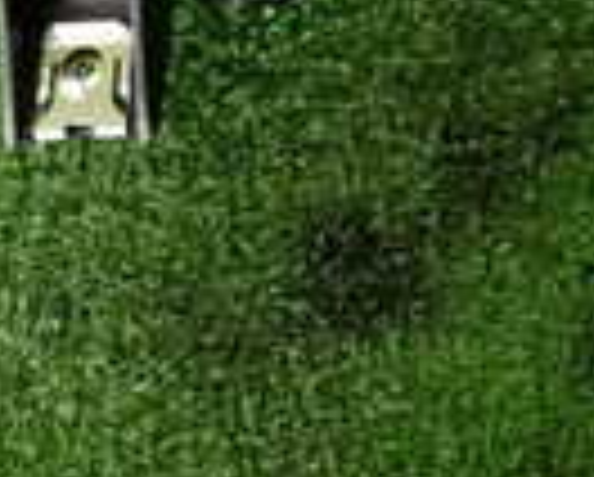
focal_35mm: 111
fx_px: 1954
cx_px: 828
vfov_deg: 12.5
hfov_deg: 16.1
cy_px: -432
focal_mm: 4.5
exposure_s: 1/30
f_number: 2
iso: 320
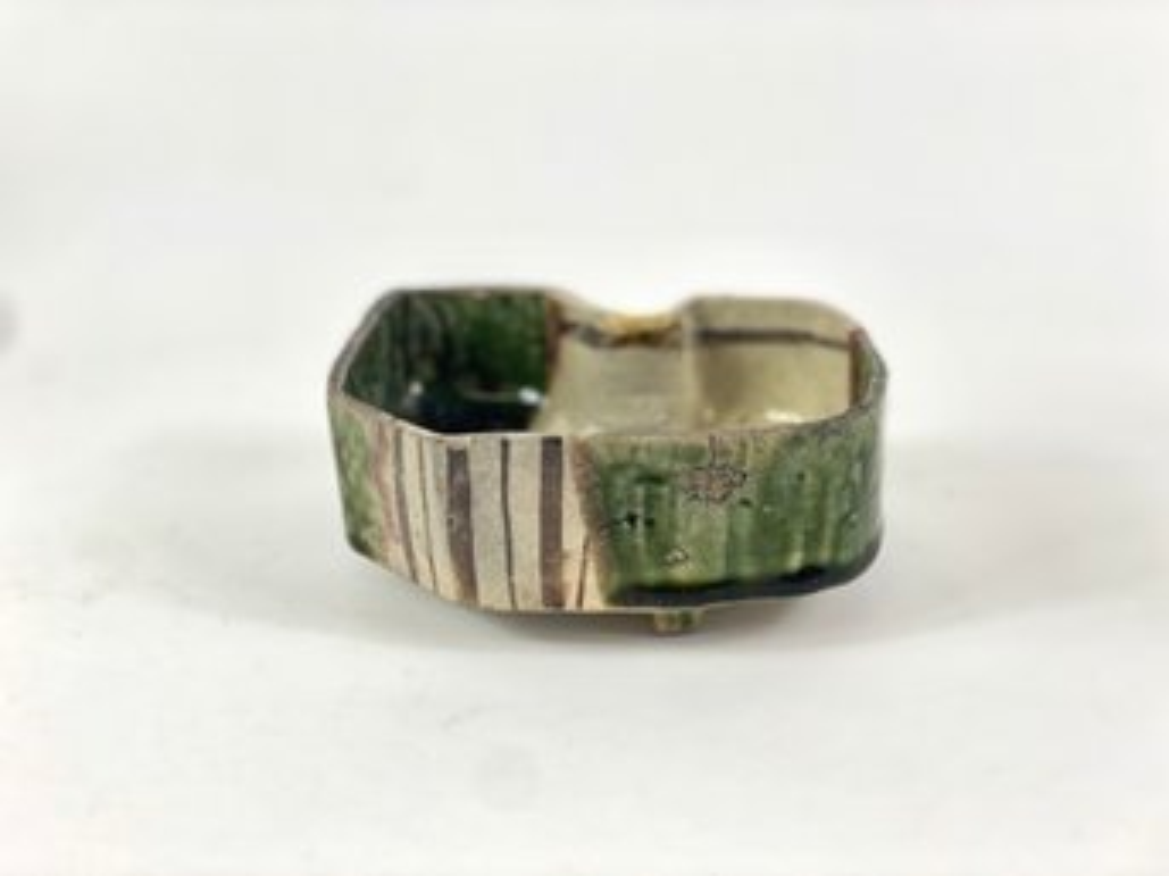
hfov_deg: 36.8
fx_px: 1755
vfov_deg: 28.0
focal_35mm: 52
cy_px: 438
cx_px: 584
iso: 20
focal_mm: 6
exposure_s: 1/134
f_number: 2
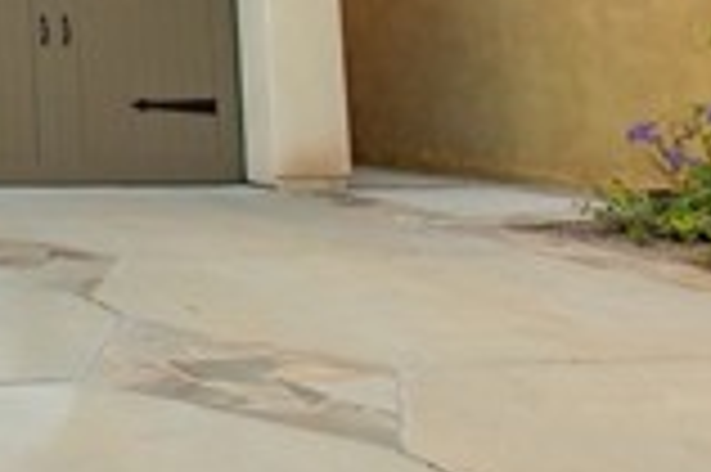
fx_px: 1519
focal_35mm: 77
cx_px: -616
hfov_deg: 19.1
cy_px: -97
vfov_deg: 16.9
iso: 250
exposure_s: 1/250
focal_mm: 19
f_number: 8
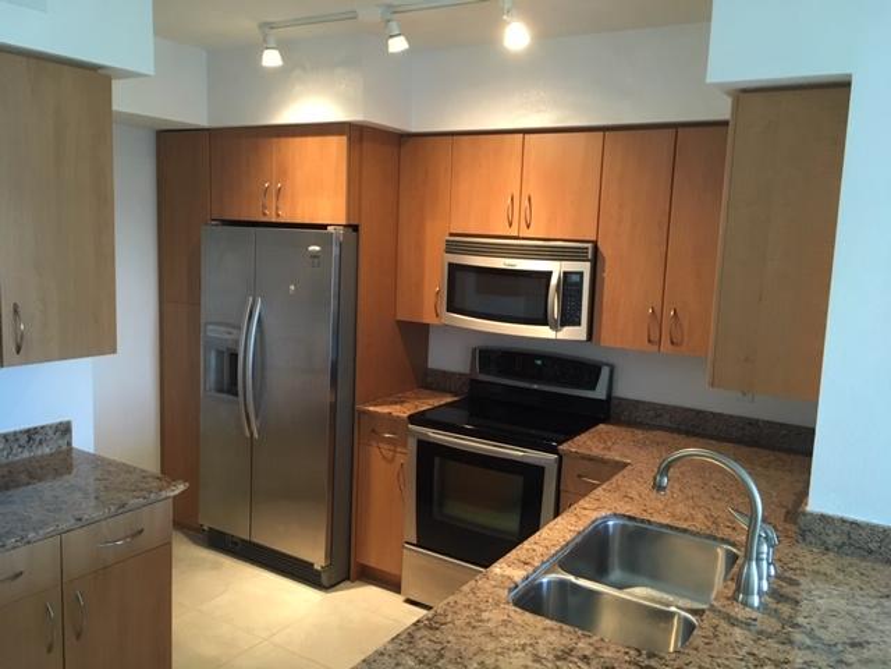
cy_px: 334
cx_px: 446
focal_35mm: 29
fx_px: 746
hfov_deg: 61.7
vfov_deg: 48.2
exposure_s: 1/30
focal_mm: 4.15
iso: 160
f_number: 2.2
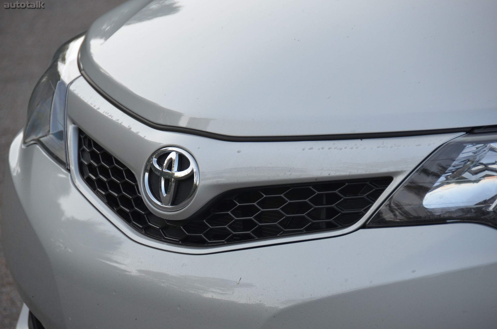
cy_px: 164
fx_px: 3513
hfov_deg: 8.1
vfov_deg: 5.4
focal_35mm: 255
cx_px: 248
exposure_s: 1/500
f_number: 5.6
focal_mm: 170
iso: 800
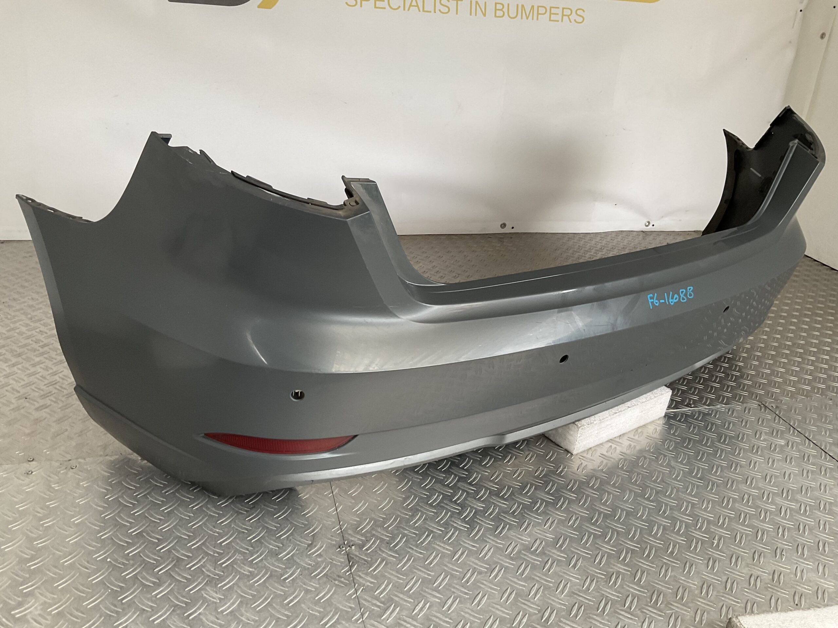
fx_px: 702
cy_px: 314
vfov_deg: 48.2
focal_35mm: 29
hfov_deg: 61.7
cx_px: 419
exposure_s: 1/60
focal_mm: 3
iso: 50
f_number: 1.8
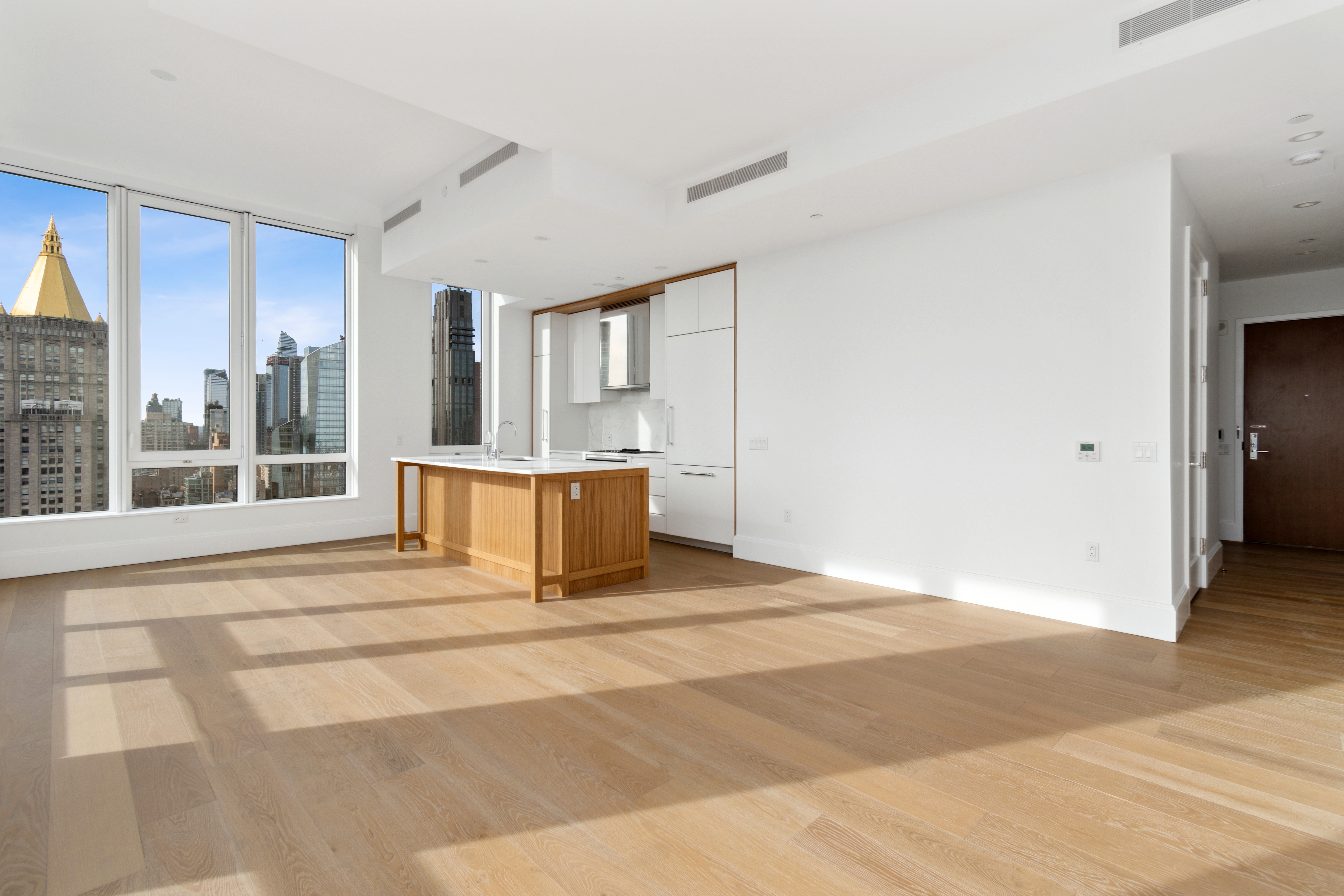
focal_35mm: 15
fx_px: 560
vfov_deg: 77.3
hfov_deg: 100.4
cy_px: 448
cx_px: 672
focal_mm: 10
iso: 100
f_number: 8
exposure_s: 1/160
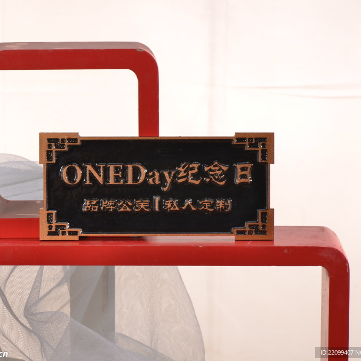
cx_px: 169
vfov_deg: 12.9
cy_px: 181
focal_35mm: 135
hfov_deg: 12.9
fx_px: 1593
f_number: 18
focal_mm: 105
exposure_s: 1/100
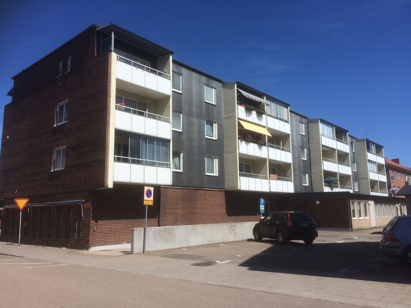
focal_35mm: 29
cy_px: 154
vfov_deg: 48.2
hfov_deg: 61.7
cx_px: 206
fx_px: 344
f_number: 2.2
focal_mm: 4.15
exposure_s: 1/3165
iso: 32
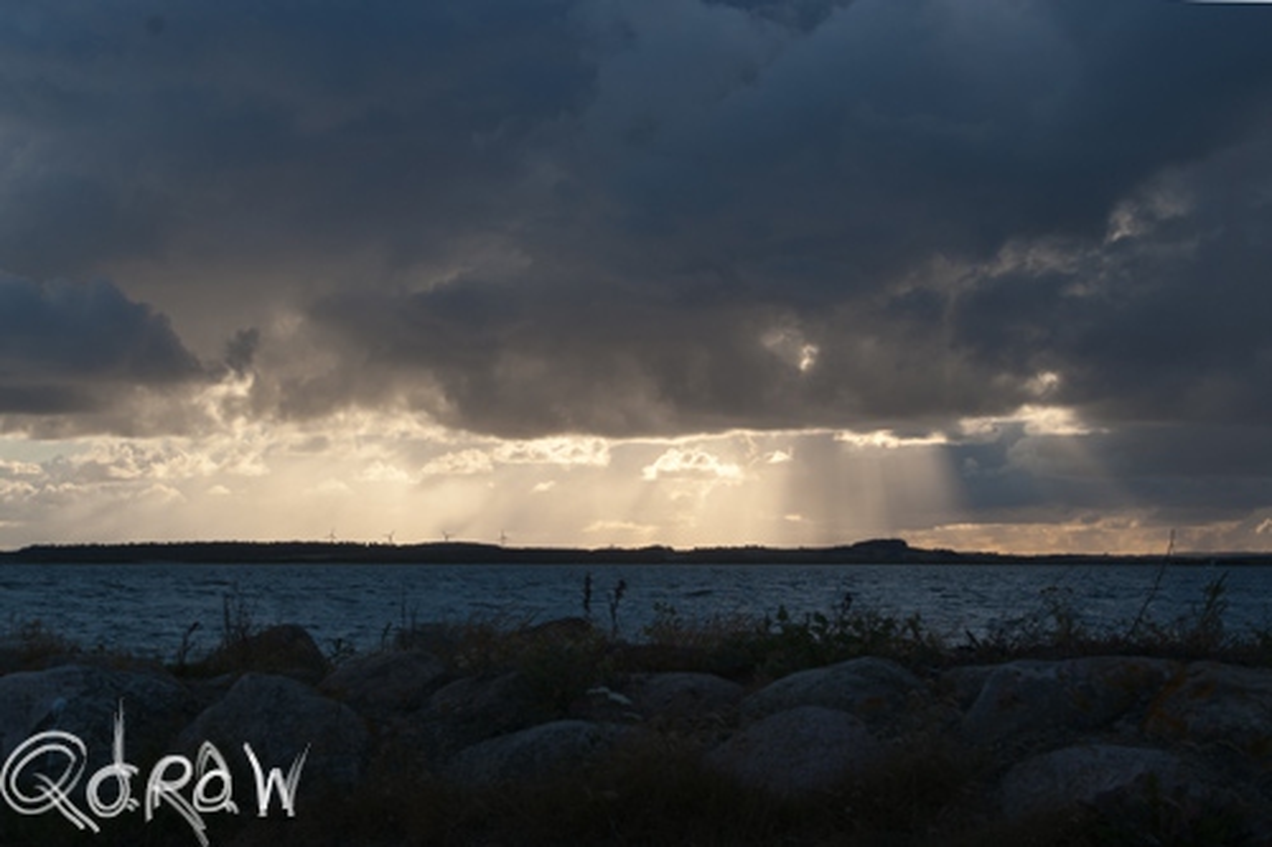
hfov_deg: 29.9
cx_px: 636
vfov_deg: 20.1
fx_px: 2384
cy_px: 424
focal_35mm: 68
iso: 100
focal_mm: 45
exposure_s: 1/200
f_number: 10
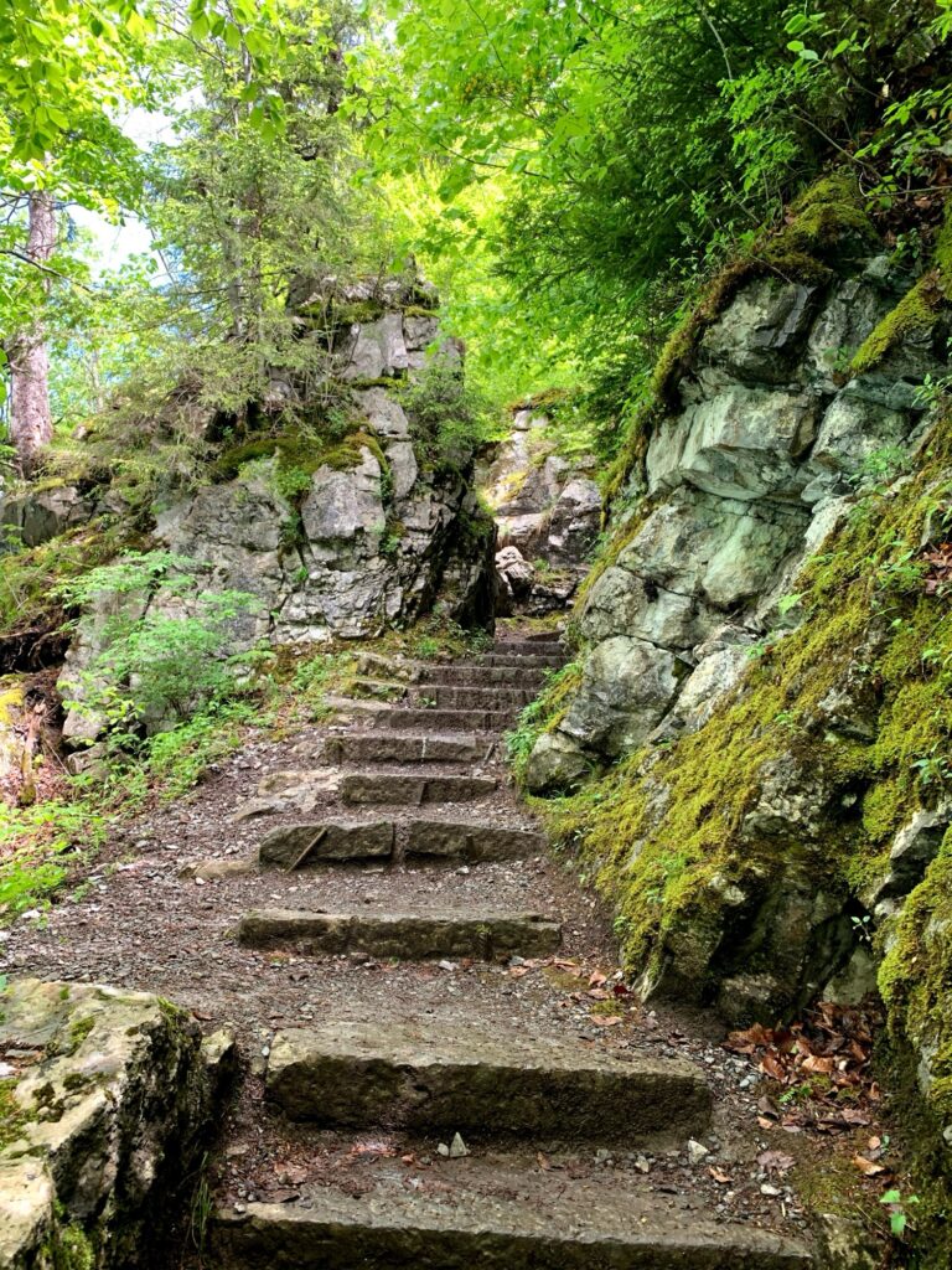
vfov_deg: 67.3
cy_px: 635
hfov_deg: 53.1
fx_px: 953
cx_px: 476
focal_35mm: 26
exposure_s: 1/121
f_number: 1.8
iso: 50
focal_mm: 4.25
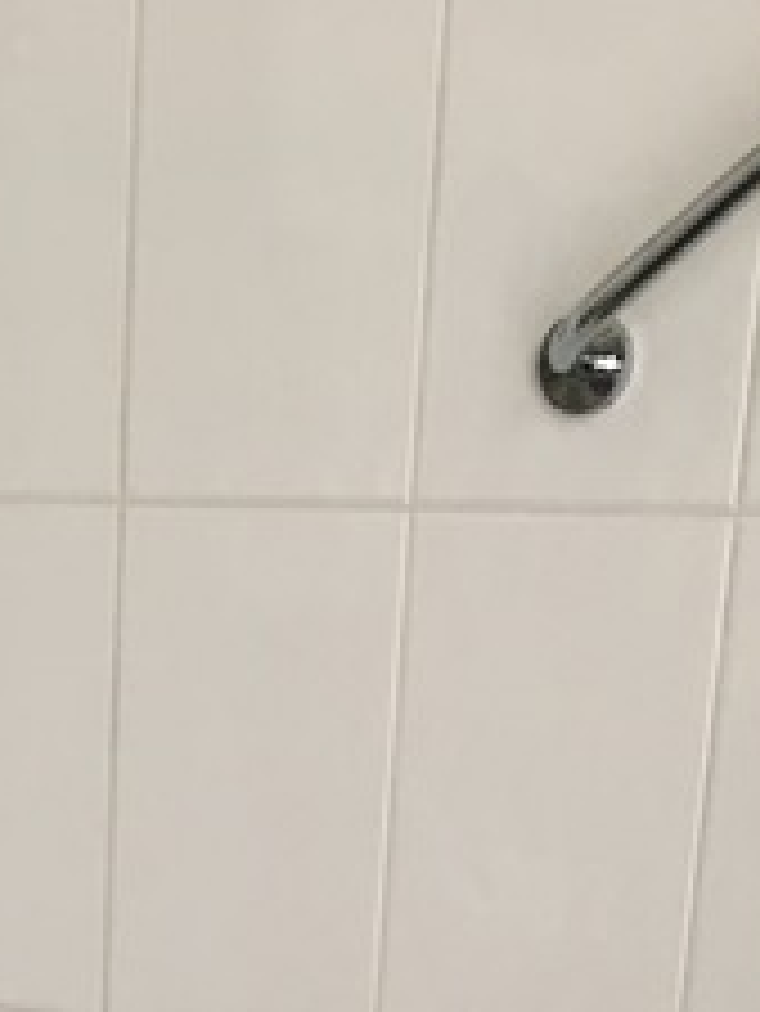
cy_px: 1691
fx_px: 2895
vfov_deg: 17.1
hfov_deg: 14.7
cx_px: 31
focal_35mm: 99
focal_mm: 4.15
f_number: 2.2
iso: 100
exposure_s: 1/33
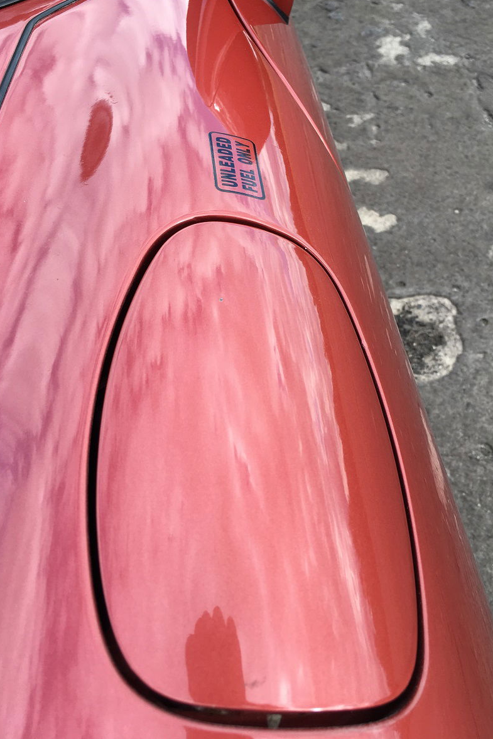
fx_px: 637
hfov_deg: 42.3
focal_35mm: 31
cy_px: 361
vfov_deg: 60.3
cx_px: 268
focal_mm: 4.15
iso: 25
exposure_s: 1/242
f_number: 2.2
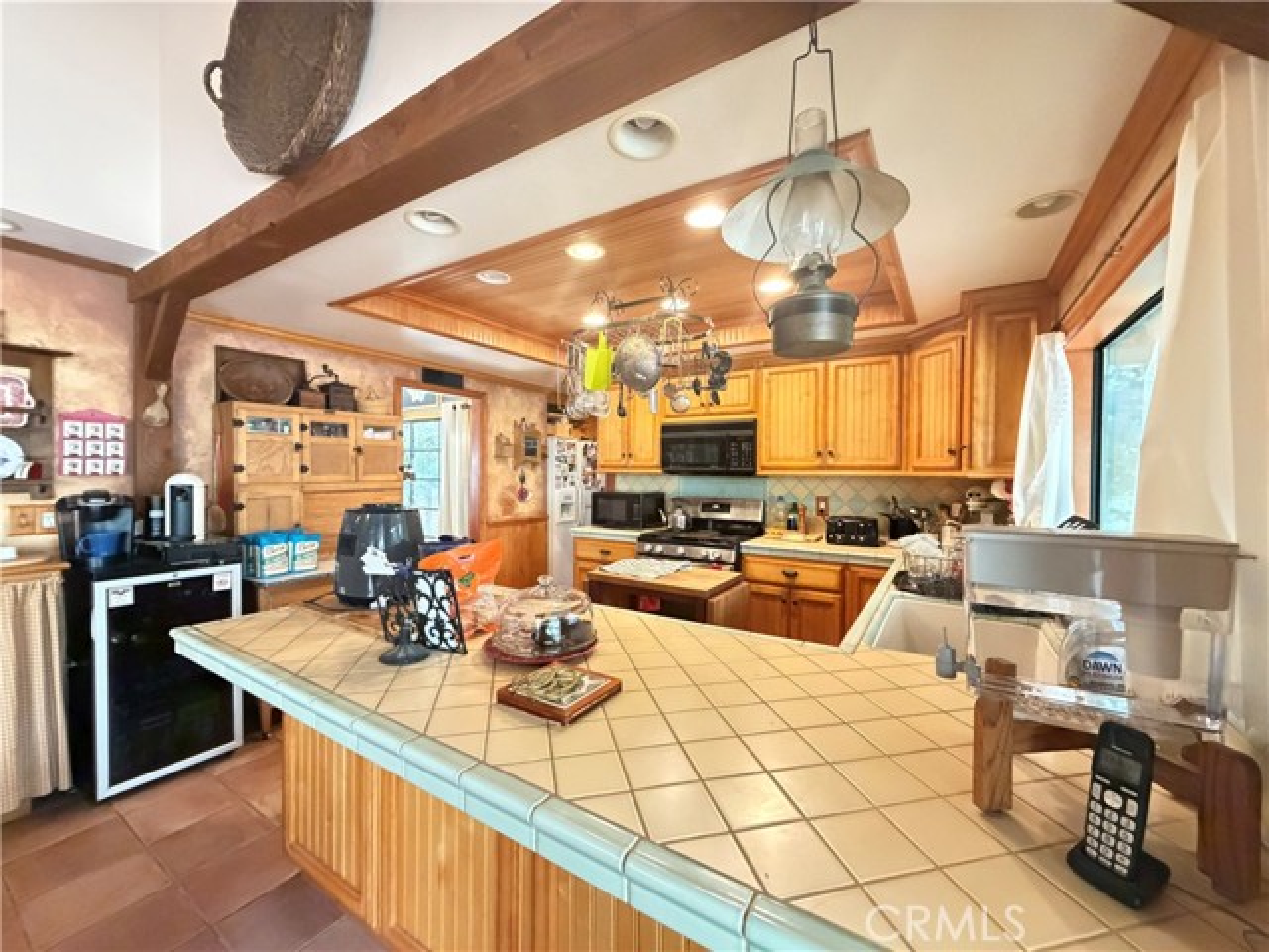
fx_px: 513
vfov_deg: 85.7
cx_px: 634
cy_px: 476
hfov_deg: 102.1
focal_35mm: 14
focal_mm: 2.22
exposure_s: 1/60
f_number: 2.2
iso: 1250
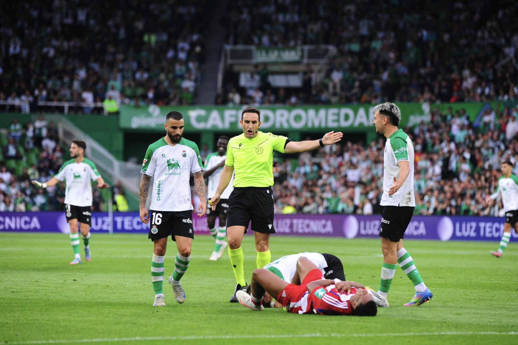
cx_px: 259
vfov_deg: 5.5
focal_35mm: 250
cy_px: 172
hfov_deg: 8.2
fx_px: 3595
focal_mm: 250
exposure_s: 1/1600
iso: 2200
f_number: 4
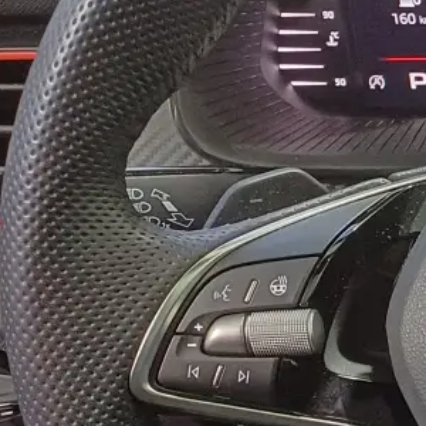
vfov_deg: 16.2
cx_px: 937
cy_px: 376
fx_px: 1476
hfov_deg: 13.3
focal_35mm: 106
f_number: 1.8
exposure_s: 1/25
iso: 400
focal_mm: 4.65
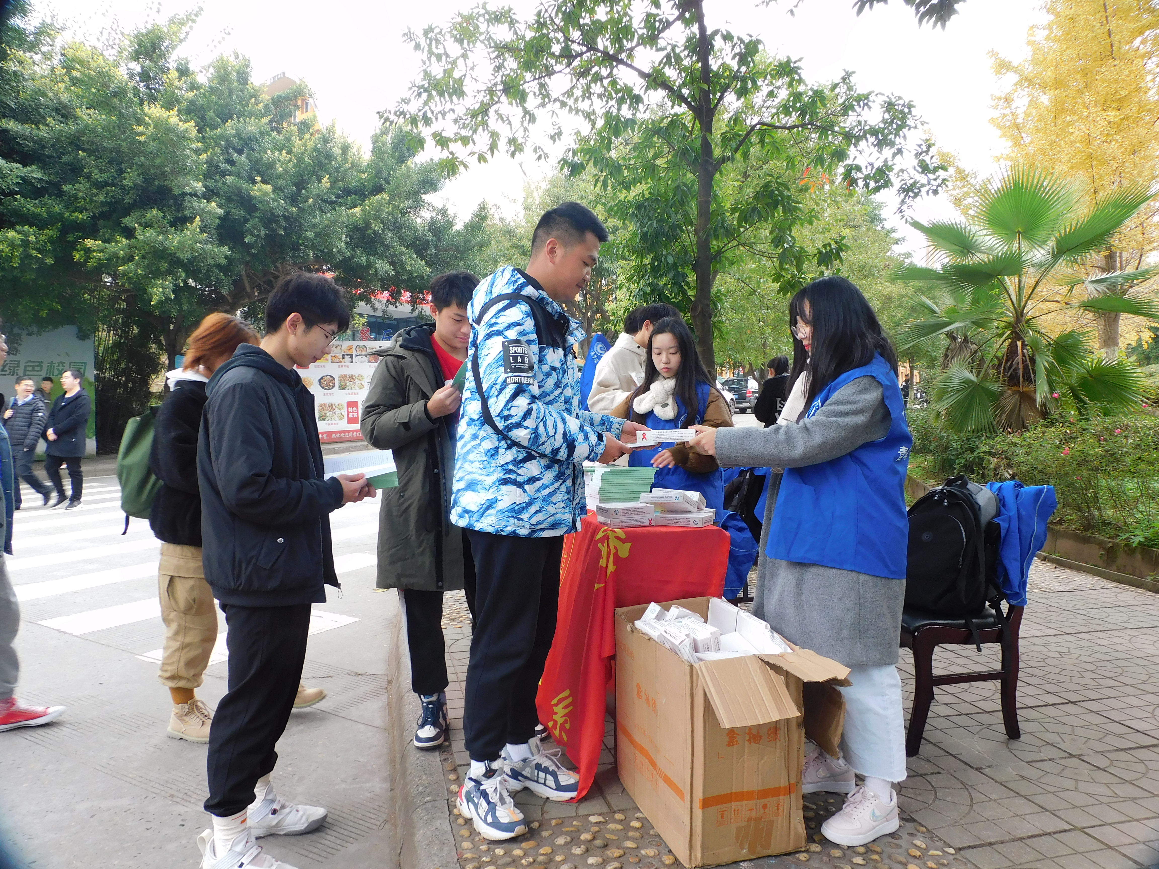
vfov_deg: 56.8
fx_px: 804
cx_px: 580
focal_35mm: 24
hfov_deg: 71.6
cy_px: 434
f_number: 3.3
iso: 125
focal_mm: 4.3
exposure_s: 1/40
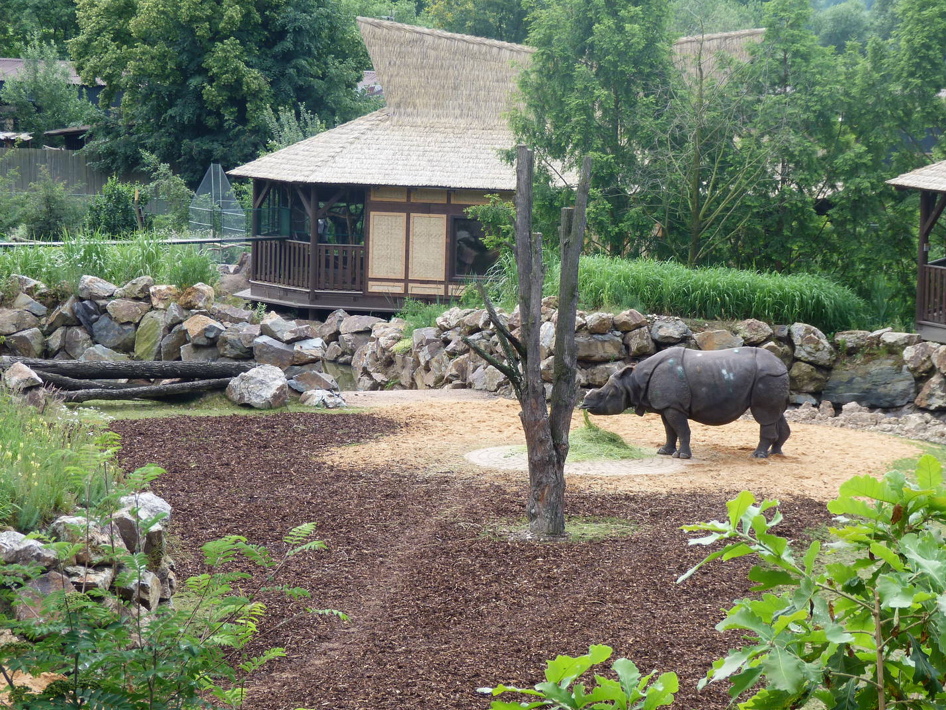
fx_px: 3608
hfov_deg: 14.9
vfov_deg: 11.2
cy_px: 382
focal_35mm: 132
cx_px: 482
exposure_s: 1/125
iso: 80
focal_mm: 21.2
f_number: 4
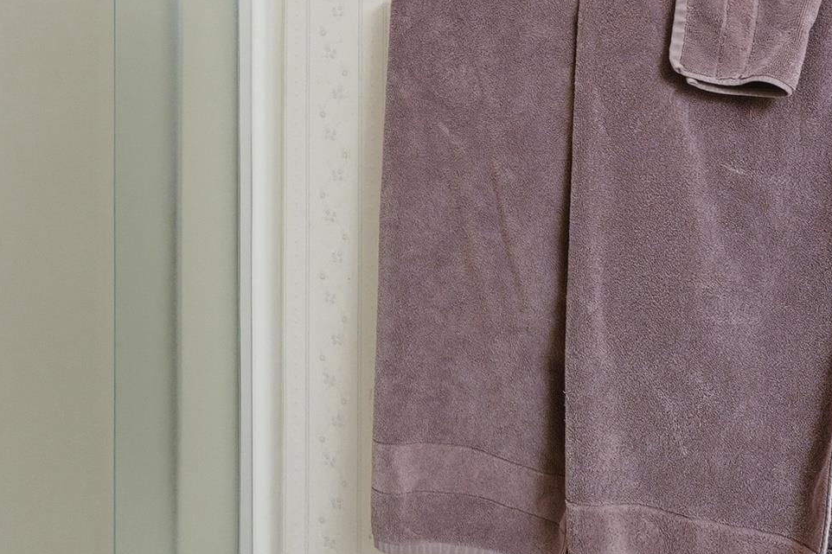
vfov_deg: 32.2
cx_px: 304
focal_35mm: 39
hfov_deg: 49.0
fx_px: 901
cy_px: 38
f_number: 9
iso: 640
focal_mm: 10
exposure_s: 1/80
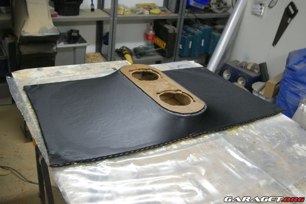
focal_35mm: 39
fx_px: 332
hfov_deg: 49.5
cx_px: 153
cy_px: 102
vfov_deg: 34.2
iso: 400
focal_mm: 26
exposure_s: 1/8
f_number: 4
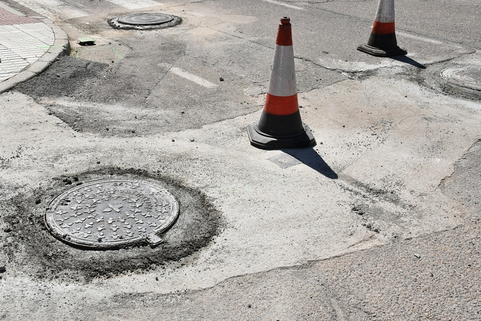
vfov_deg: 31.4
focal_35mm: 43
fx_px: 570
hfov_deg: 45.7
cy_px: 129
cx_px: 266
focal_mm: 23
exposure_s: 1/400
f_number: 10
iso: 200
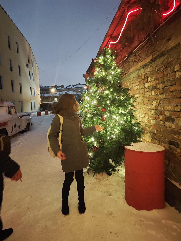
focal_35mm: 23
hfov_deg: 58.9
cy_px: 120
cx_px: 90
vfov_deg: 73.9
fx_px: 160
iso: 1638
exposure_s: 1/33.3
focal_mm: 5.4
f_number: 1.8
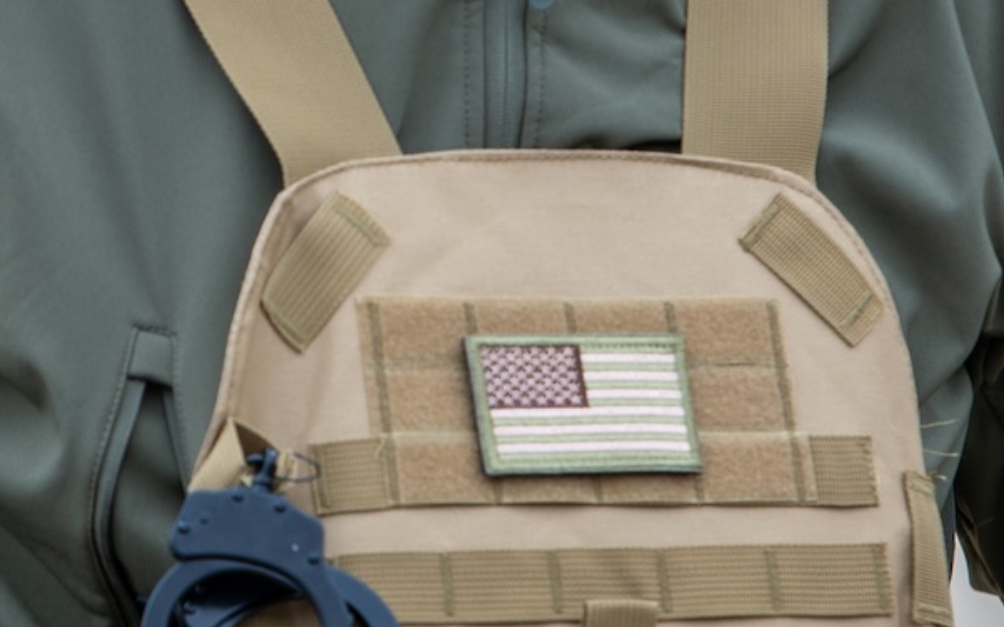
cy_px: 54
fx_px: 18521
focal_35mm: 677
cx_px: 207
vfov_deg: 1.9
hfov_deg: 3.1
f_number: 3.5
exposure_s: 1/640
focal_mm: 200
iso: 400
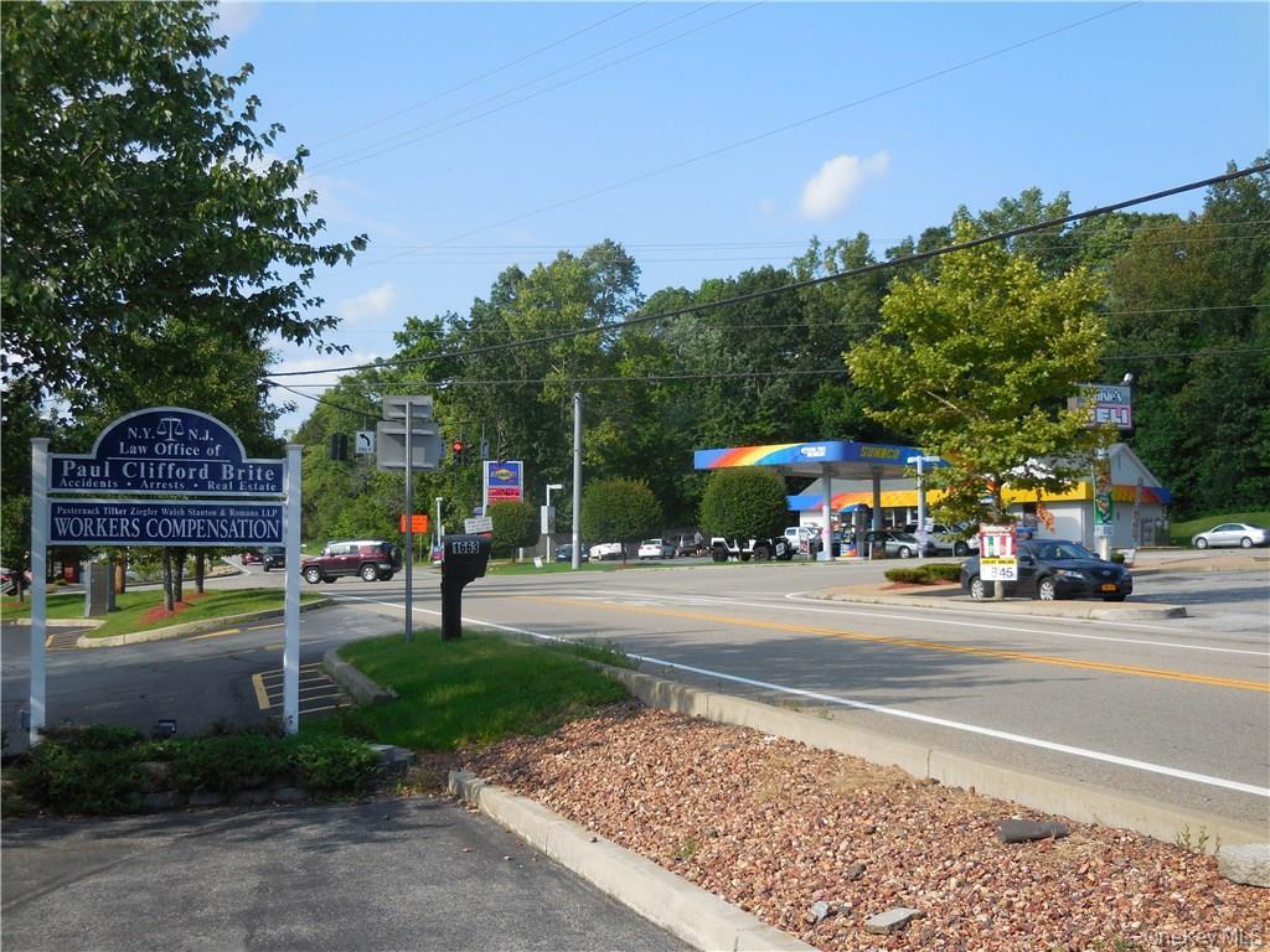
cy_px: 476
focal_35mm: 45
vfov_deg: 32.2
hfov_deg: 42.1
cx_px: 635
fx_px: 1651
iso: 125
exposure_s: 1/640
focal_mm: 8.1
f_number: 4.2
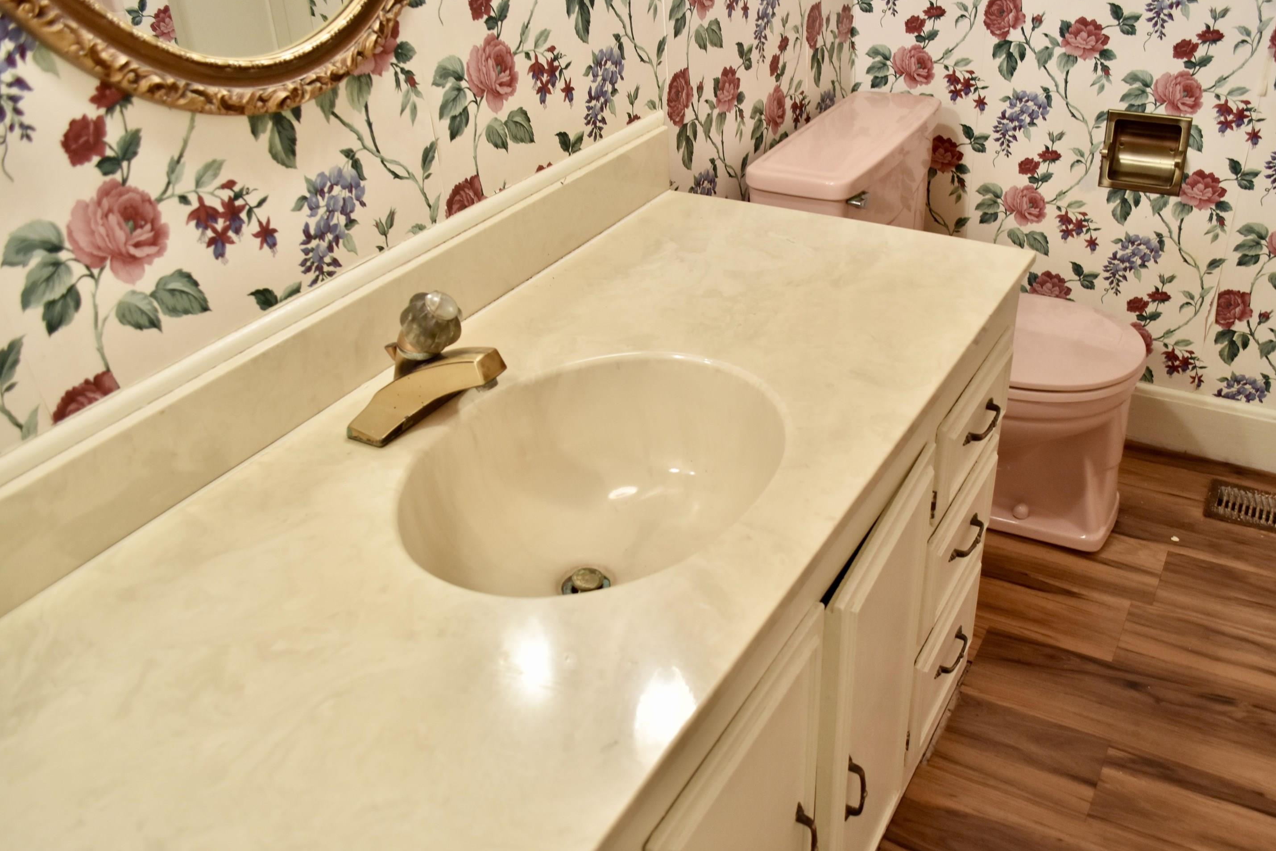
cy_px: 448
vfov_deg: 45.0
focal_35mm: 29
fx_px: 1028
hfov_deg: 63.6
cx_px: 671
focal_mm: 18
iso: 560
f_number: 3.5
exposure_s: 1/60
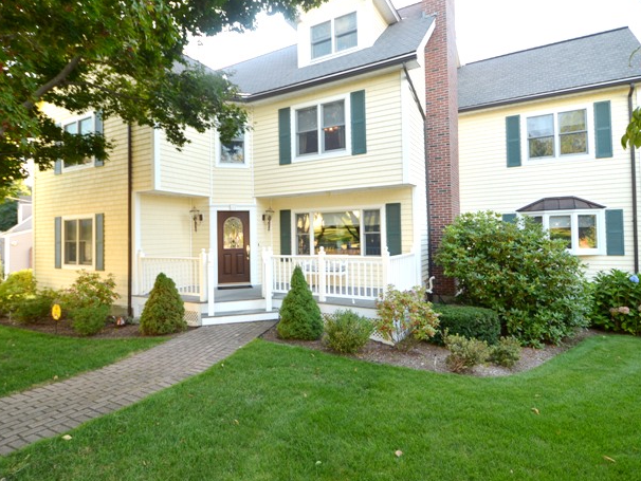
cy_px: 224
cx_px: 307
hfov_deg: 84.6
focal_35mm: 19
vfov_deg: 68.6
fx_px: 352
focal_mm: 10
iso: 100
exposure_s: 1/50
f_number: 3.5
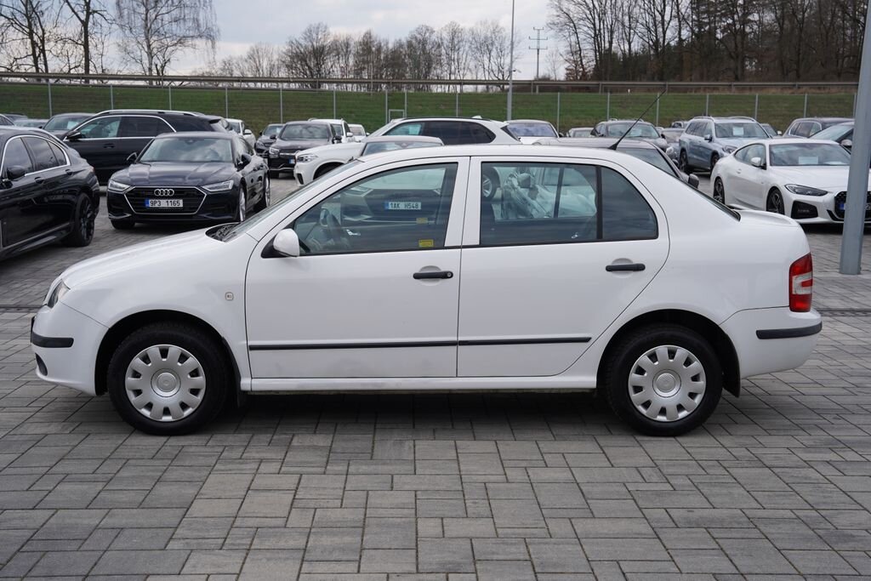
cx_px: 436
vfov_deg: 33.4
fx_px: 968
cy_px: 290
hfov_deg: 48.5
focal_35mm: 40
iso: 100
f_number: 6.3
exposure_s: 1/200
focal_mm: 40
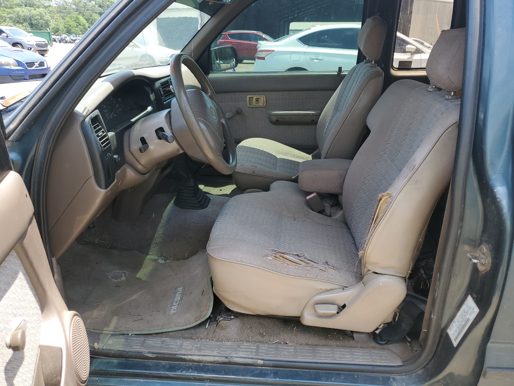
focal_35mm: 26
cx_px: 257
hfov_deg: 67.3
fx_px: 386
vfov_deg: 53.1
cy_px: 193
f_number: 1.5
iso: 50
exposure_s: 1/476
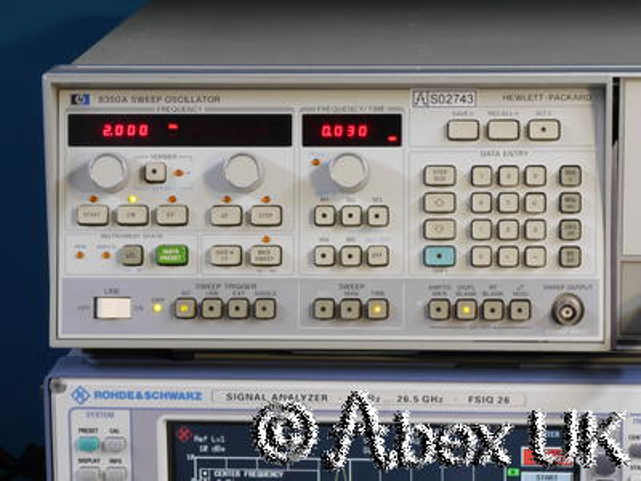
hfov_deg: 13.5
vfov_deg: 10.2
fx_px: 2704
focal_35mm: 146
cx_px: 320
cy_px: 240
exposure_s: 1/1.3
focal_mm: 73
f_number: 22
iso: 800
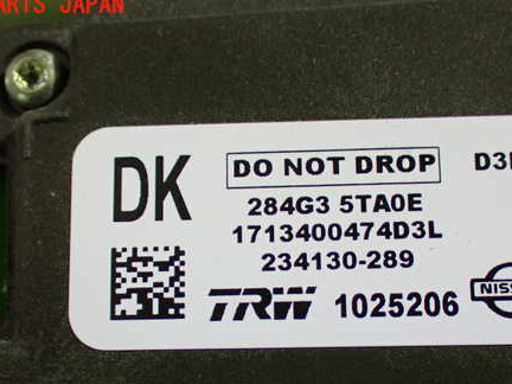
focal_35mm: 57
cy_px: 257
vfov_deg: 25.5
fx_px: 843
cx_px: 264
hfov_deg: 33.8
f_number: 2.8
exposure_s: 1/60
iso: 800
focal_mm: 7.31
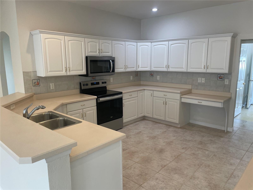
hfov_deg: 67.3
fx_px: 190
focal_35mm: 26
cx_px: 126
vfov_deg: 53.1
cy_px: 95
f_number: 1.6
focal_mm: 4.2
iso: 125
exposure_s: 1/120
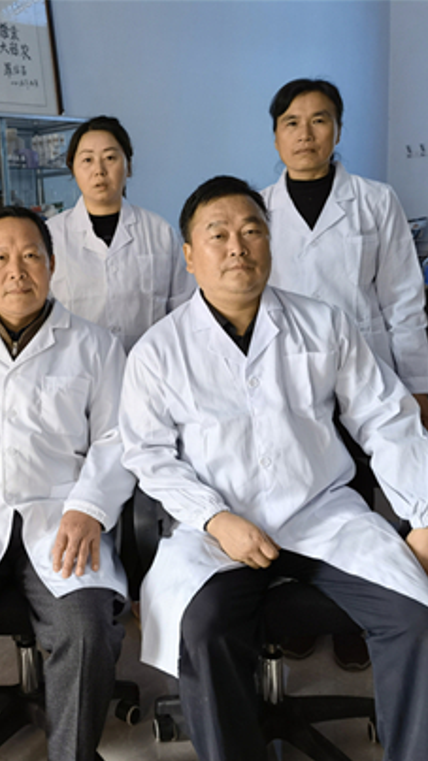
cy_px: 386
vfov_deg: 50.5
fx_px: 808
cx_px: 47
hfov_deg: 28.6
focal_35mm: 40
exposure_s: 1/100
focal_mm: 6.67
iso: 100
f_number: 1.9
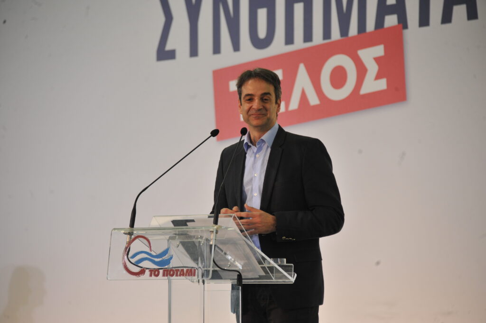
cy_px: 162
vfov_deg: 6.9
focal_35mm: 200
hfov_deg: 10.3
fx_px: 2698
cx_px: 243
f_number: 6.3
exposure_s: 1/125
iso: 1000
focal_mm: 200
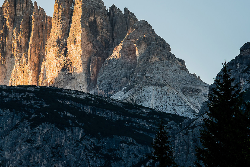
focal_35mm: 228
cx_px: 86
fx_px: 1583
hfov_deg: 9.0
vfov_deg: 6.0
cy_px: 57
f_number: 8
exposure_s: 1/160
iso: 360
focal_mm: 150
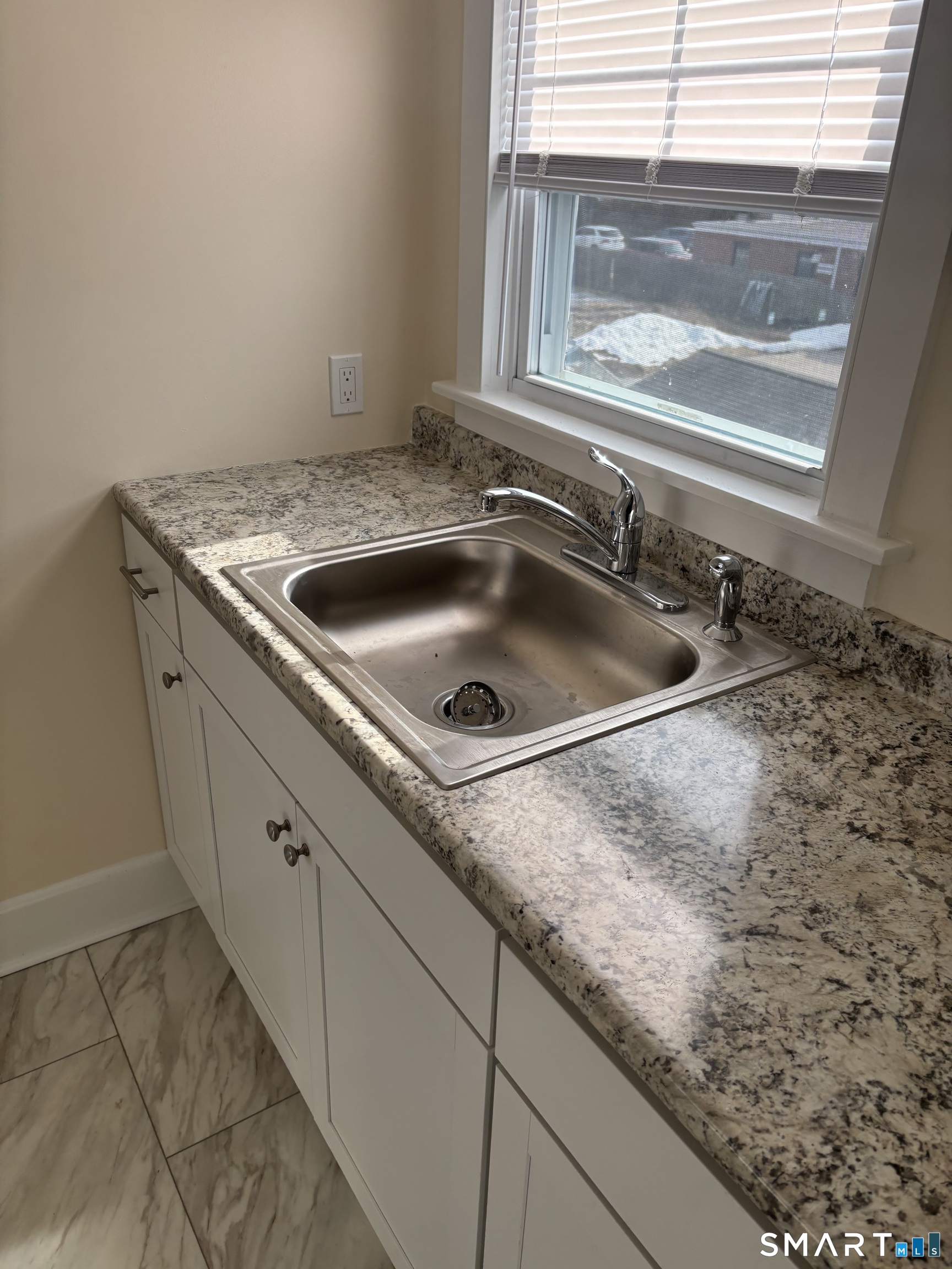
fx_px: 953
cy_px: 634
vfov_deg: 67.3
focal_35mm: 26
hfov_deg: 53.1
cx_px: 476
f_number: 1.6
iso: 40
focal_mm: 5.96
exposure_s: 1/121
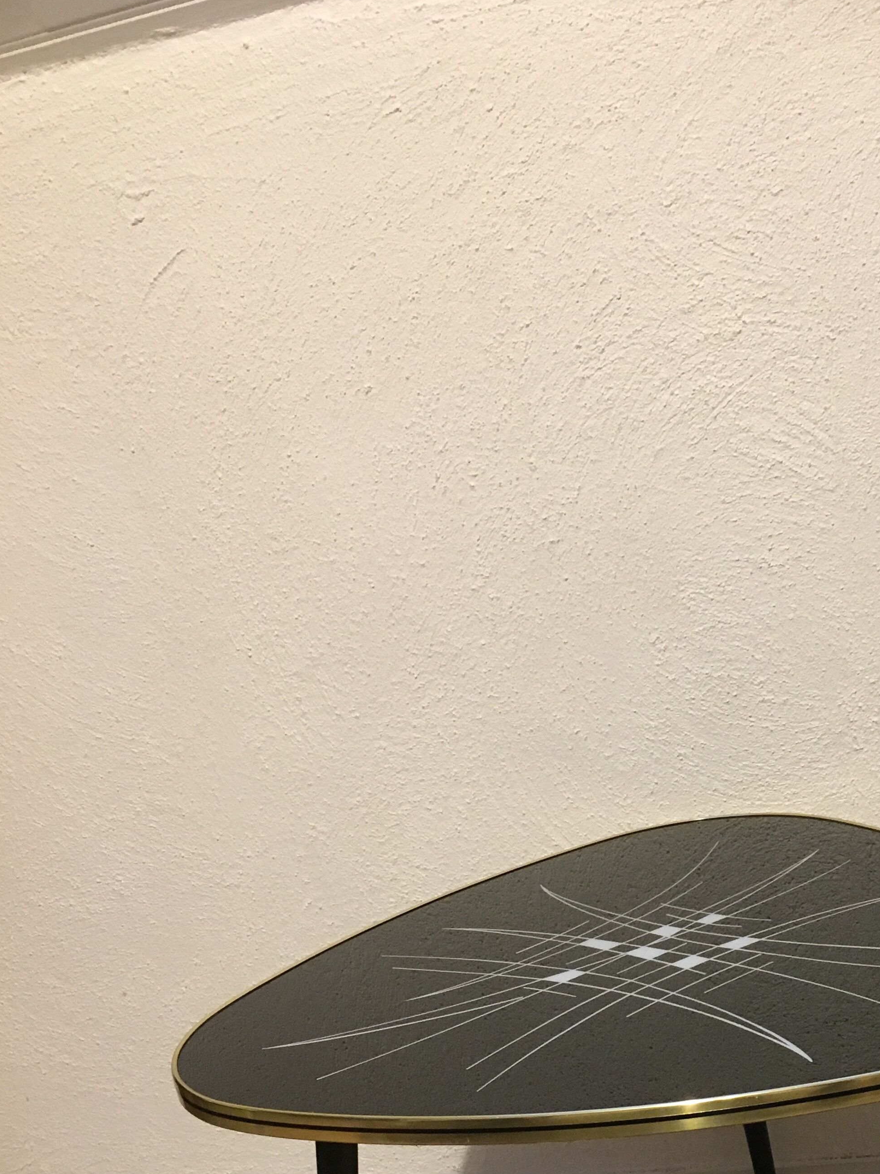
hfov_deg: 31.5
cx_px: 673
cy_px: 890
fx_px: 1525
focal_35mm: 45
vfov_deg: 40.8
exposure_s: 1/20
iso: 200
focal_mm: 4.15
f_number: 2.2
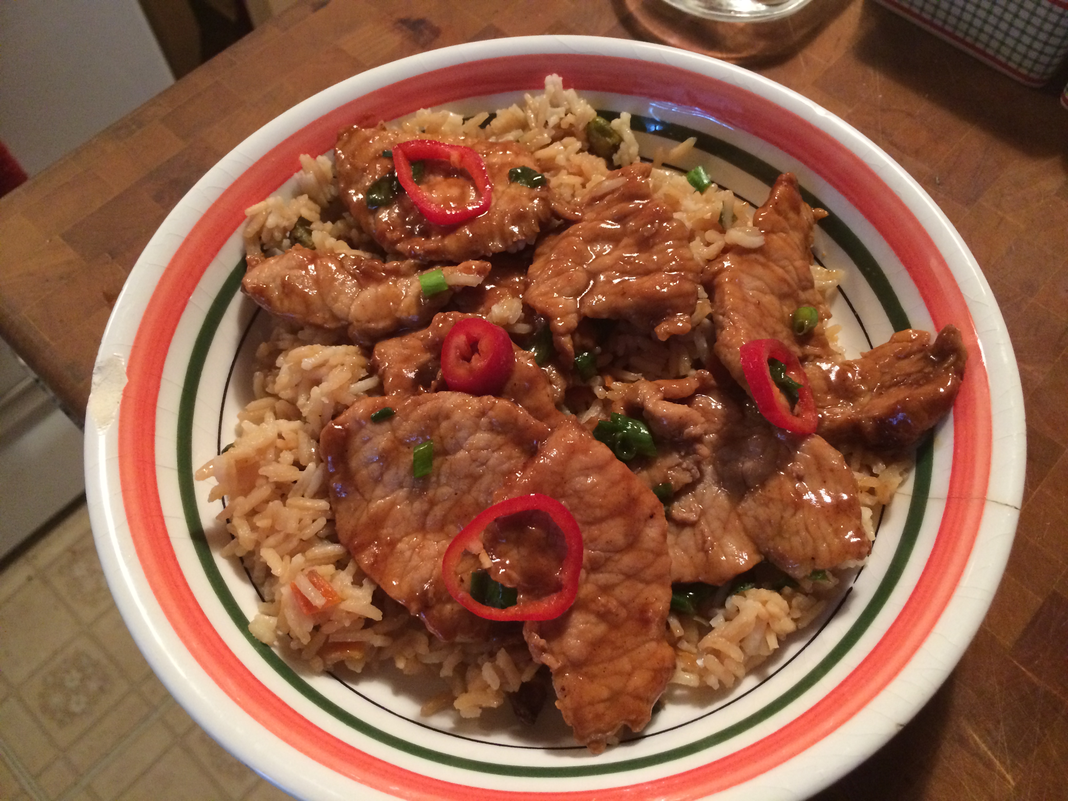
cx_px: 534
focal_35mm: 30
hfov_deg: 60.0
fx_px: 926
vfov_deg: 46.8
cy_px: 400
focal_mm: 4.12
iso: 250
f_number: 2.2
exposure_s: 1/30
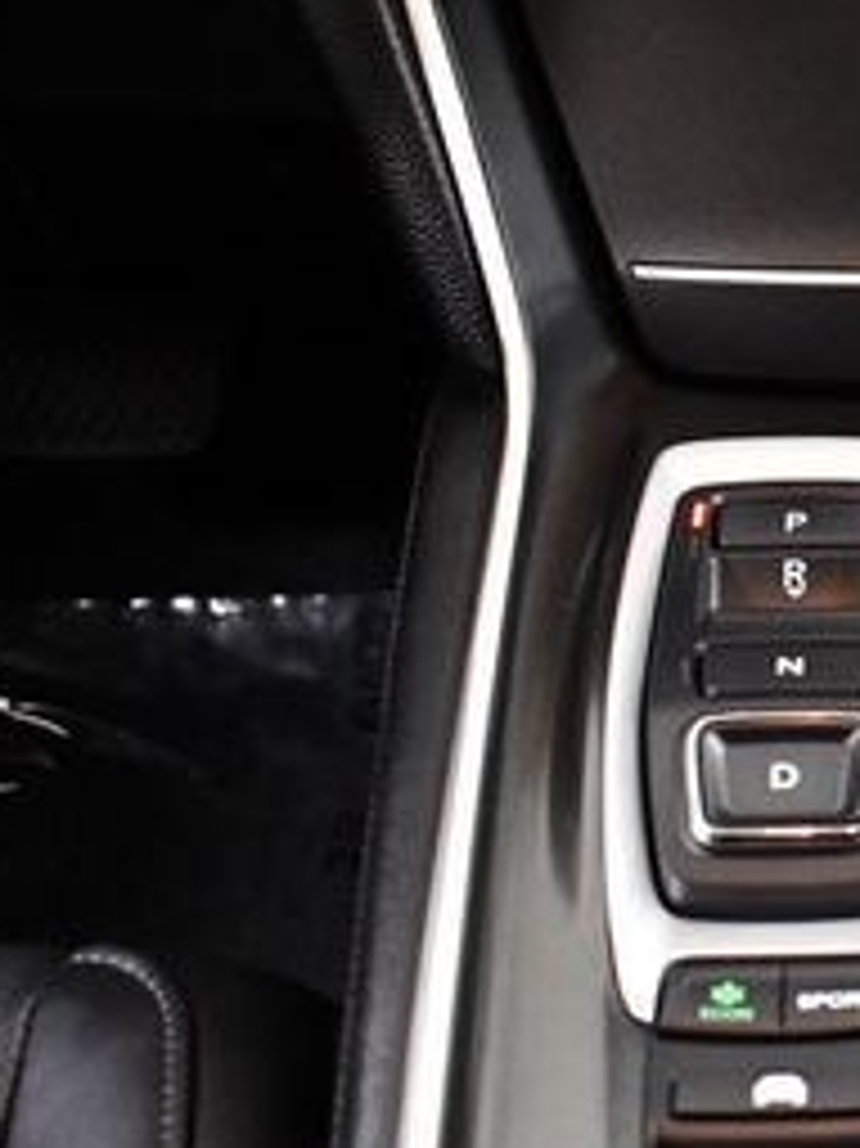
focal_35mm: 87
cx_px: 1126
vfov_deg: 22.5
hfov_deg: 16.1
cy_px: 657
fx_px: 2884
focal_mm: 18
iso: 3200
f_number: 3.5
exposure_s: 1/80
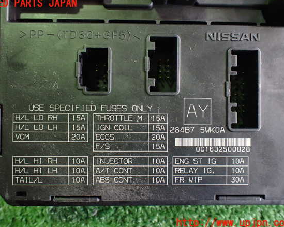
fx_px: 269
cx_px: 138
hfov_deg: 55.7
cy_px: 113
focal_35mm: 32
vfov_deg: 45.8
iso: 800
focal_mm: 5.4
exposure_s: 1/80
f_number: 2.3
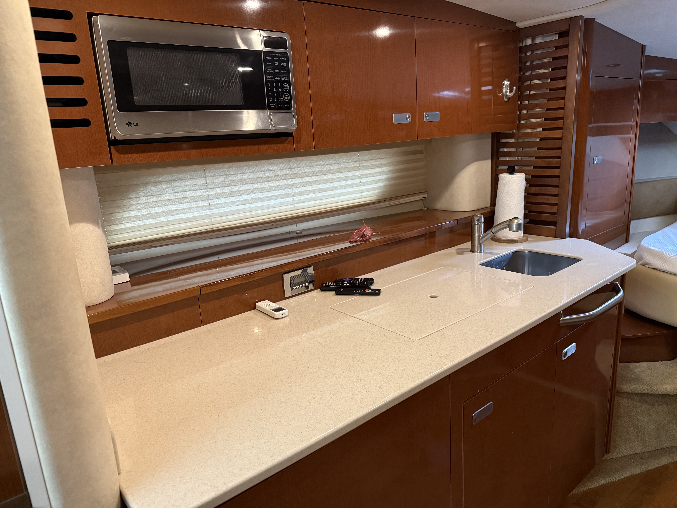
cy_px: 254
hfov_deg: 71.6
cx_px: 338
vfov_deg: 56.8
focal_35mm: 24
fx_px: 469
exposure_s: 1/47
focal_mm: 6.76
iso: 800
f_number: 1.78
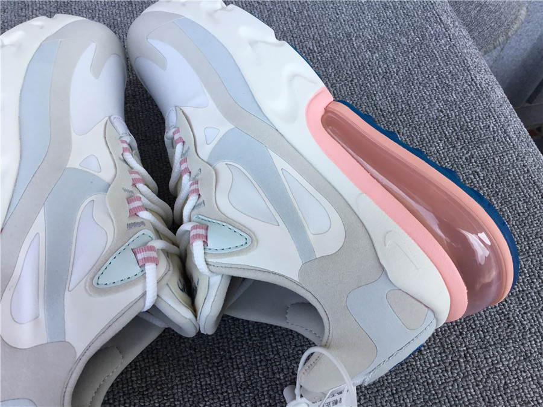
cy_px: 204
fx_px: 486
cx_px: 272
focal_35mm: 31
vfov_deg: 45.4
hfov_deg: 58.4
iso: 25
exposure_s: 1/190
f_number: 2.4
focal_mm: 3.3
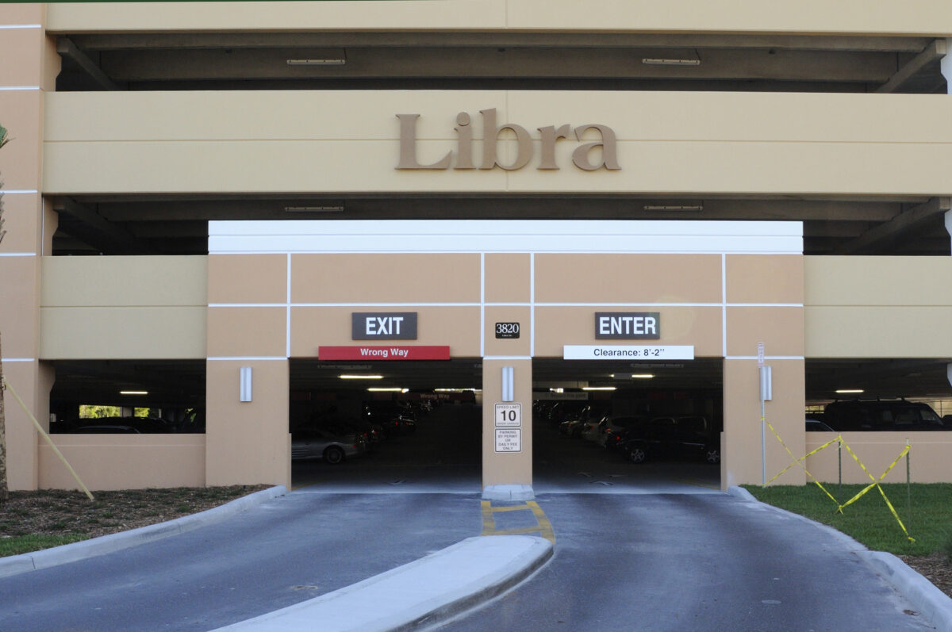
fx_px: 753
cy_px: 316
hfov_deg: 64.6
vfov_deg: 45.6
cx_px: 476
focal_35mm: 28
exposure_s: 1/40
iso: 640
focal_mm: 19
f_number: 13
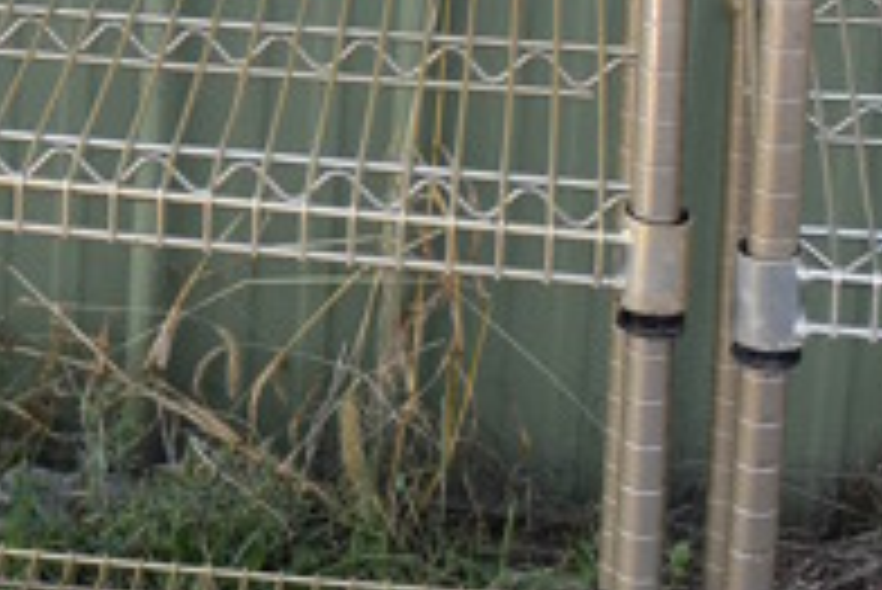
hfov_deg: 15.3
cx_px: -342
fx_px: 3089
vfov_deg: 10.4
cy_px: -403
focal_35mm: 126
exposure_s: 1/250
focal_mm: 18
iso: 280
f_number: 5.6
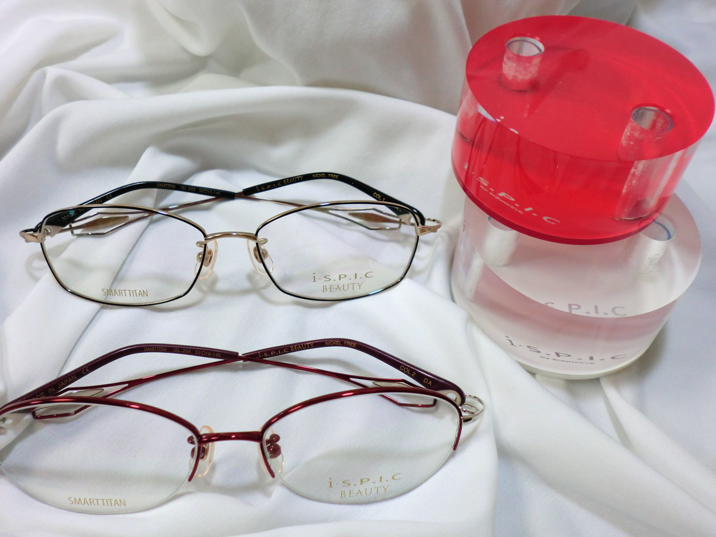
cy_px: 264
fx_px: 682
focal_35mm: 33
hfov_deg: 55.4
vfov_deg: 42.9
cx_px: 352
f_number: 3.5
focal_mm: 5.8
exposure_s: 1/60
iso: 125
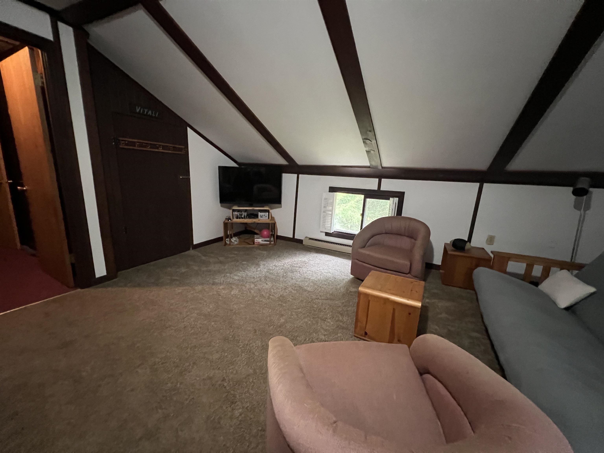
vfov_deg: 89.9
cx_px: 302
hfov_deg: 106.2
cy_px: 226
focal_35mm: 13
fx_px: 227
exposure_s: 1/40
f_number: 1.8
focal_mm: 1.57
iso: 1000
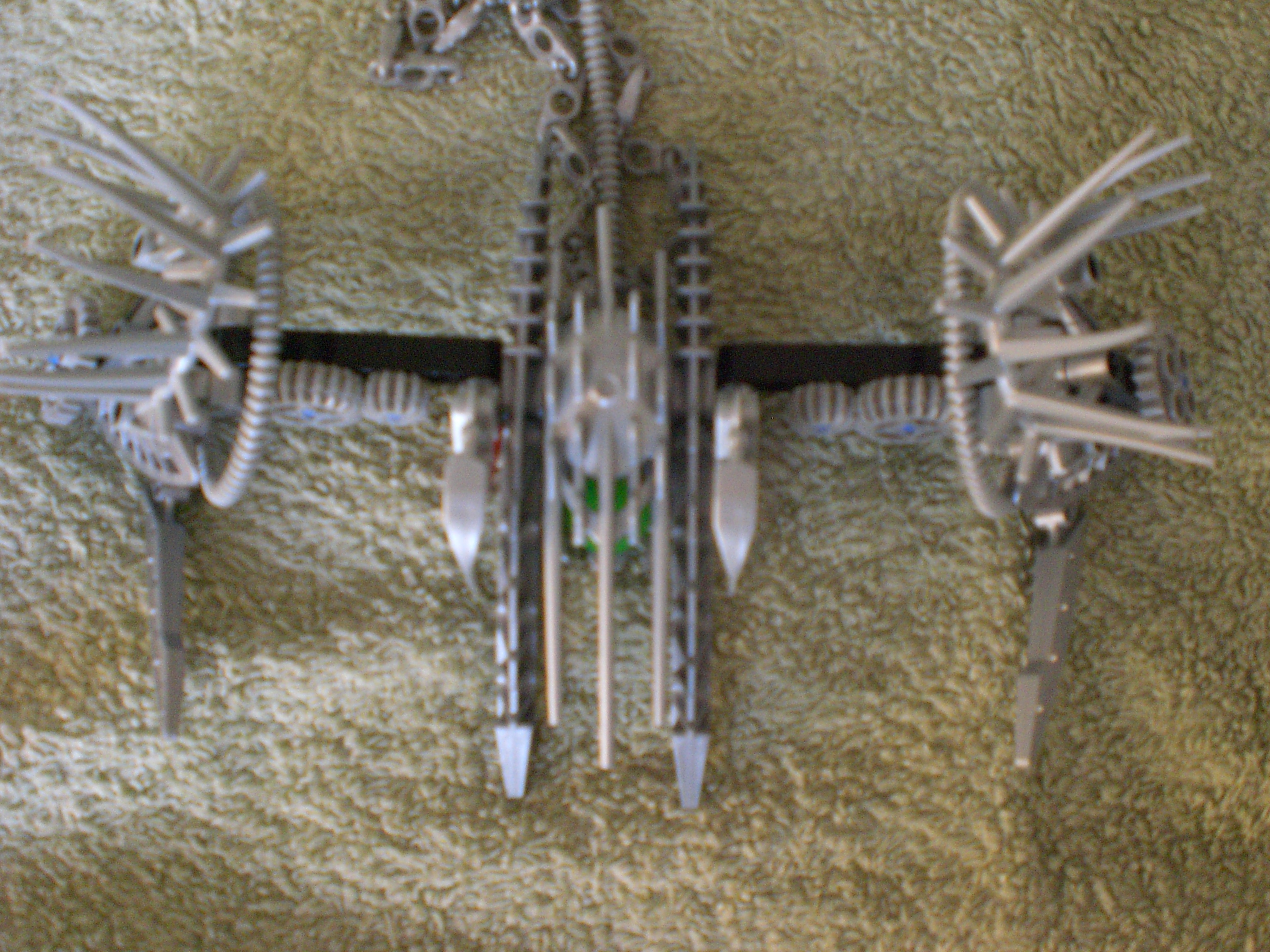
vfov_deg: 37.7
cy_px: 476
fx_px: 1394
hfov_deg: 49.0
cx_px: 635
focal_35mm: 38
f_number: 3.1
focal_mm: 6.3
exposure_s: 1/125
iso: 400
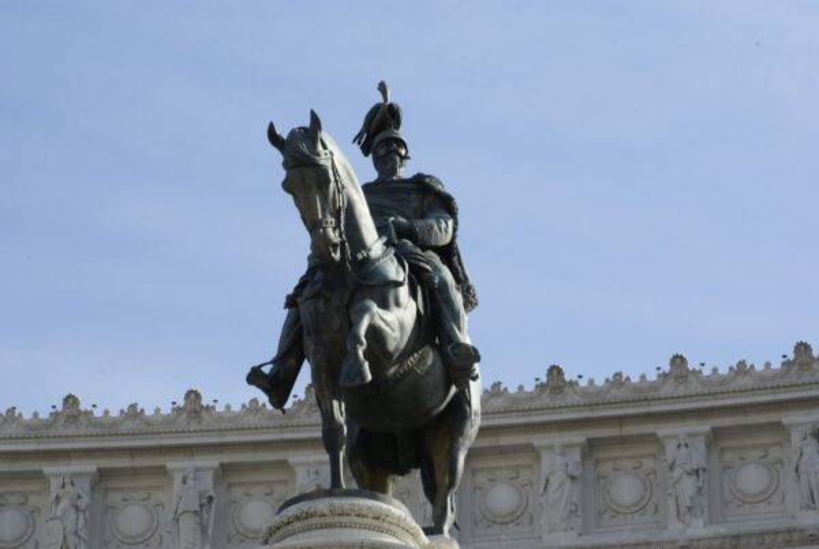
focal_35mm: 165
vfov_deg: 8.3
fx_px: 3759
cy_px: 274
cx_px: 410
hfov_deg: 12.4
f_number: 25
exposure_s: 1/30
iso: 100
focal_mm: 110
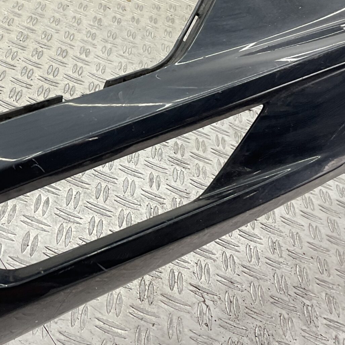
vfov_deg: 26.7
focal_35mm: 64
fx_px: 722
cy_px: 104
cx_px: 86
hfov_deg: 26.5
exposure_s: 1/120
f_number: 1.8
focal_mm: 3
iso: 50
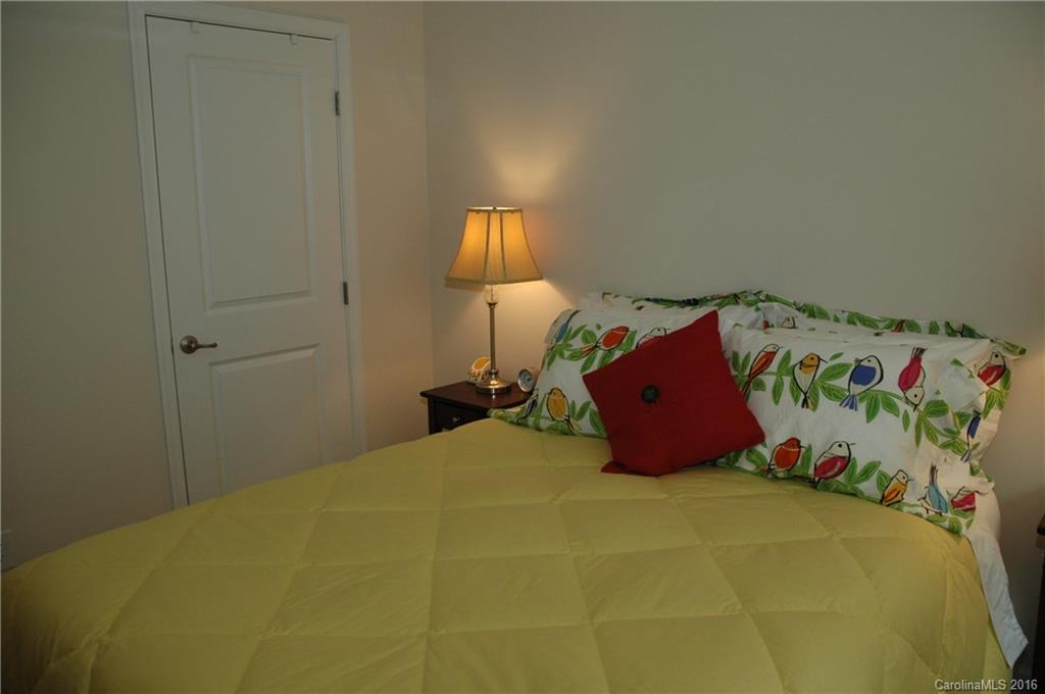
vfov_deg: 47.8
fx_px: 783
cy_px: 347
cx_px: 522
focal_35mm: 27
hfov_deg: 67.4
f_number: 5
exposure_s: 1/60
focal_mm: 18
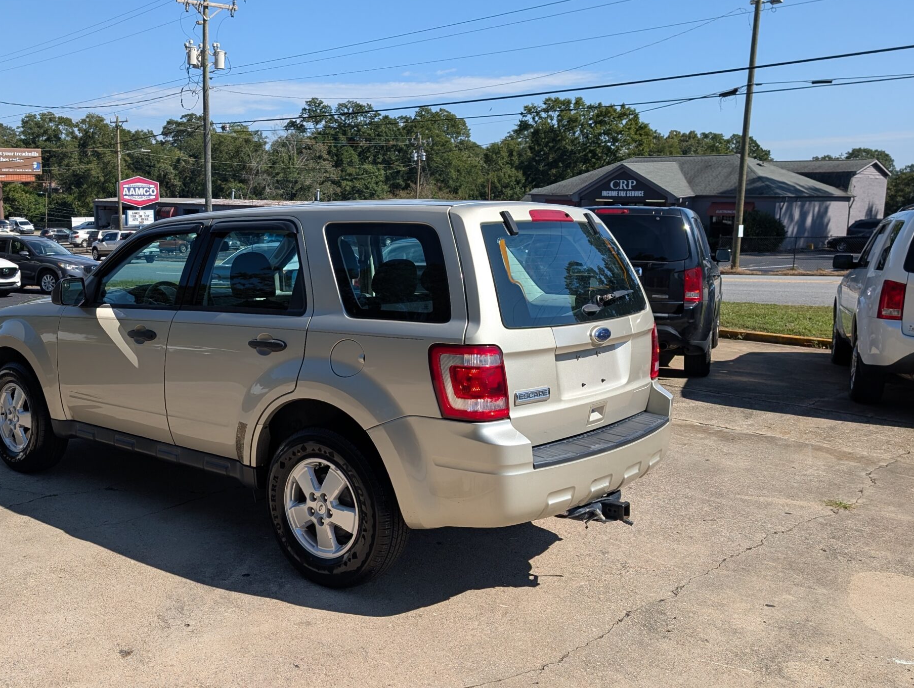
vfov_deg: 41.9
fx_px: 899
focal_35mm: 34
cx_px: 280
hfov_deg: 52.5
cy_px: 351
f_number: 1.68
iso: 19
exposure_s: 1/1323
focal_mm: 6.9
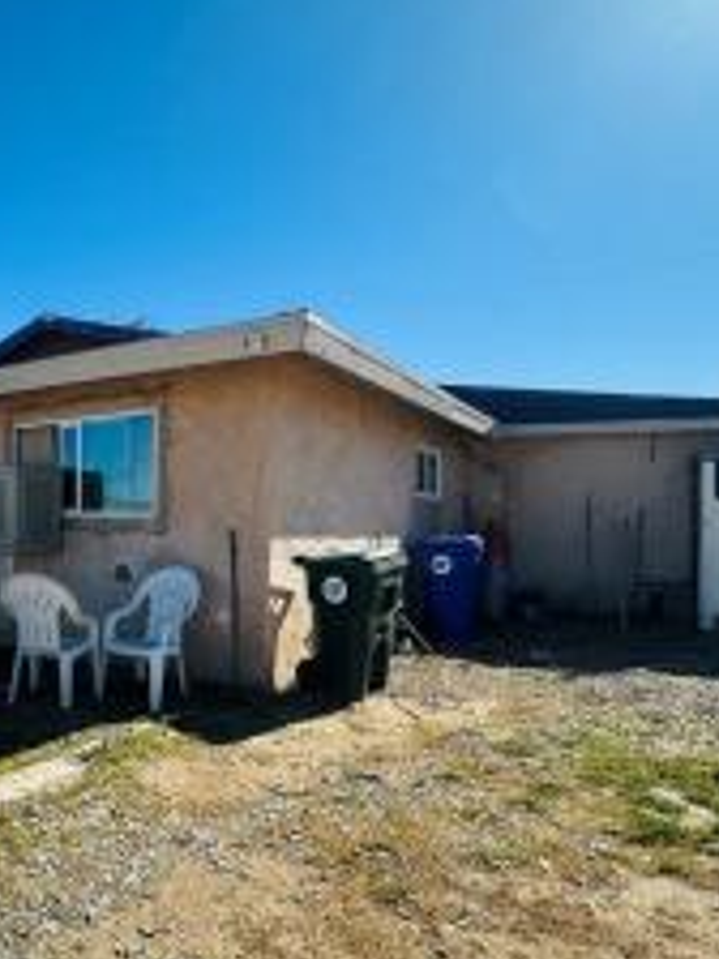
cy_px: 522
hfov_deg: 52.6
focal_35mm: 25
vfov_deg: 69.3
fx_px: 692
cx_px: 184
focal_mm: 2.22
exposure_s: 1/1473
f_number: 2.2
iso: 50
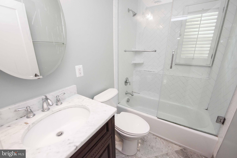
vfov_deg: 81.2
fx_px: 92
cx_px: 118
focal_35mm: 14
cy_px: 79
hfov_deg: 104.2
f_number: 5.6
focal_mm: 14
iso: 800
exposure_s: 1/160
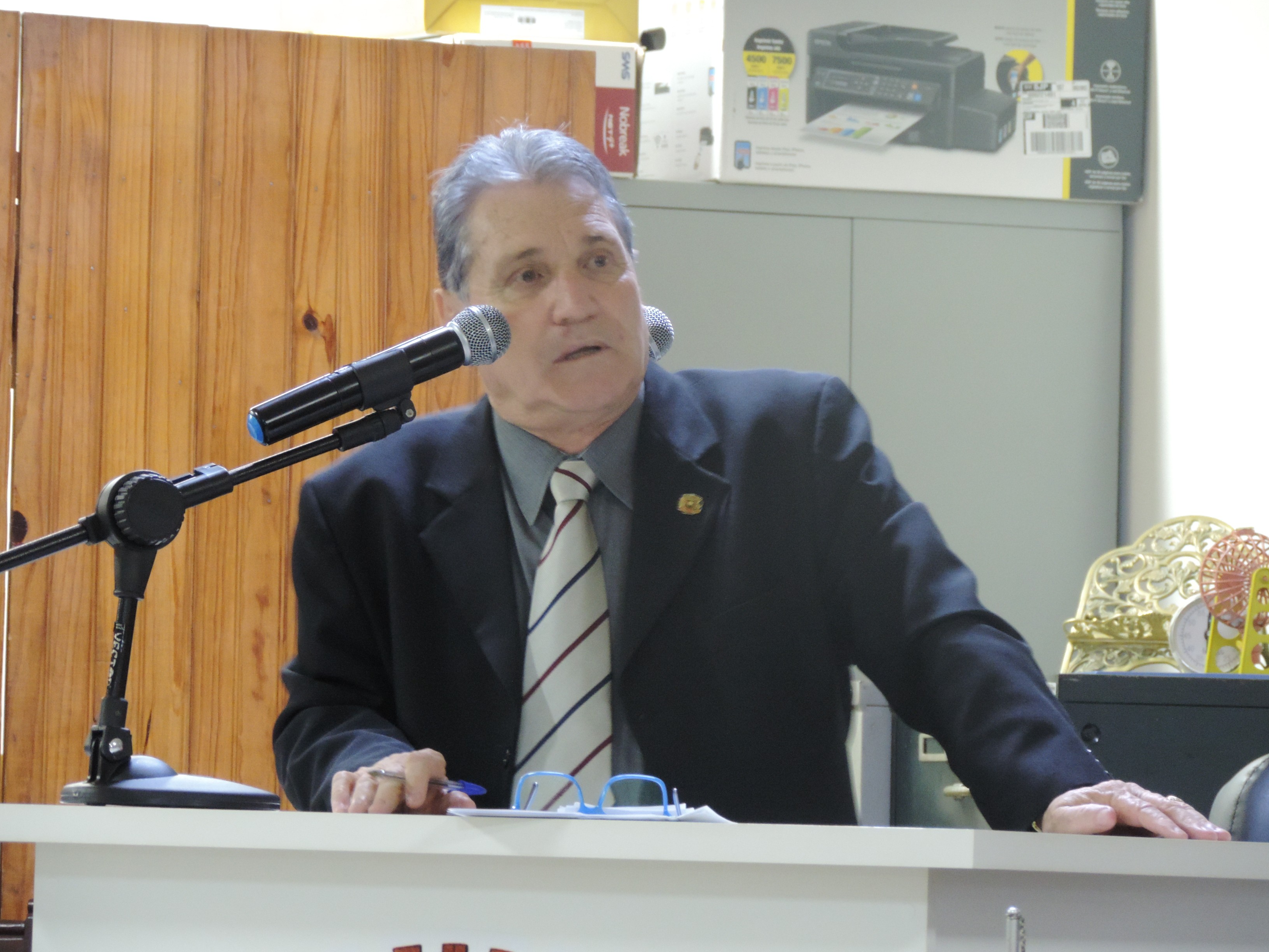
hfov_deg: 6.6
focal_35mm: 301
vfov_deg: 4.9
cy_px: 475
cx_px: 636
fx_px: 11035
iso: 800
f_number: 4.8
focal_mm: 53.5
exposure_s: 1/6
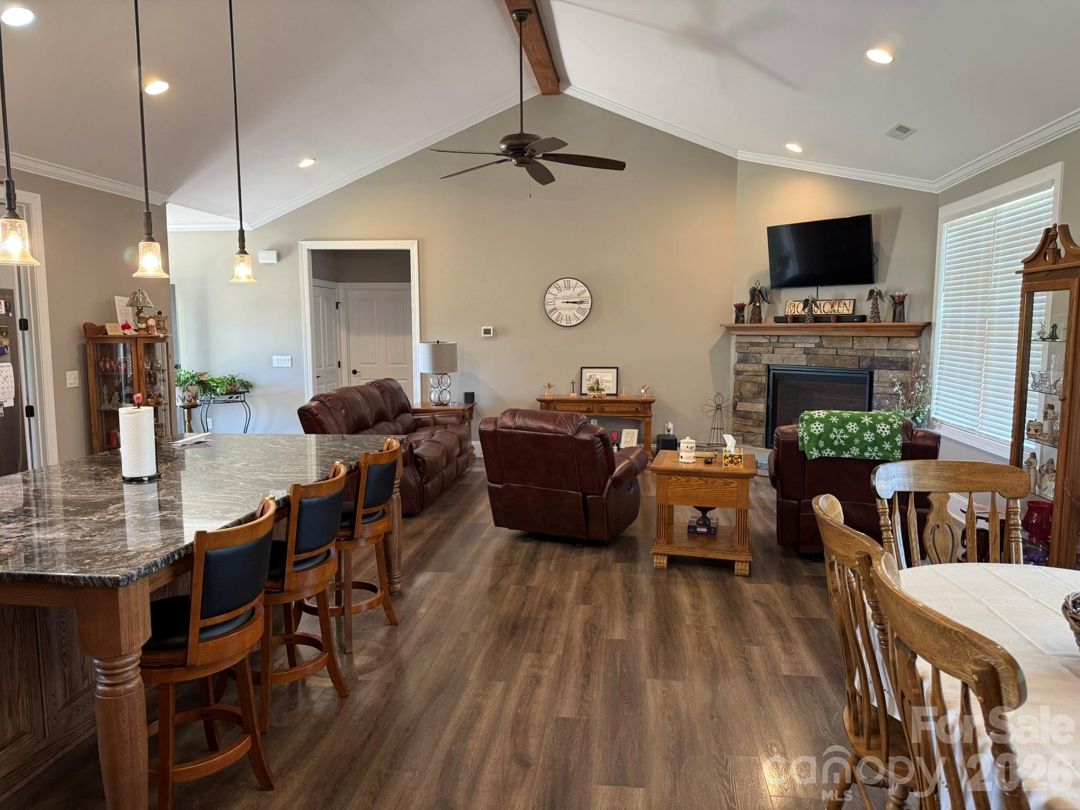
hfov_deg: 71.6
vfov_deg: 56.8
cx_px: 540
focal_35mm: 24
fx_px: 749
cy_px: 405
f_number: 1.78
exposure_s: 1/60
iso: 200
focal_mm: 6.76
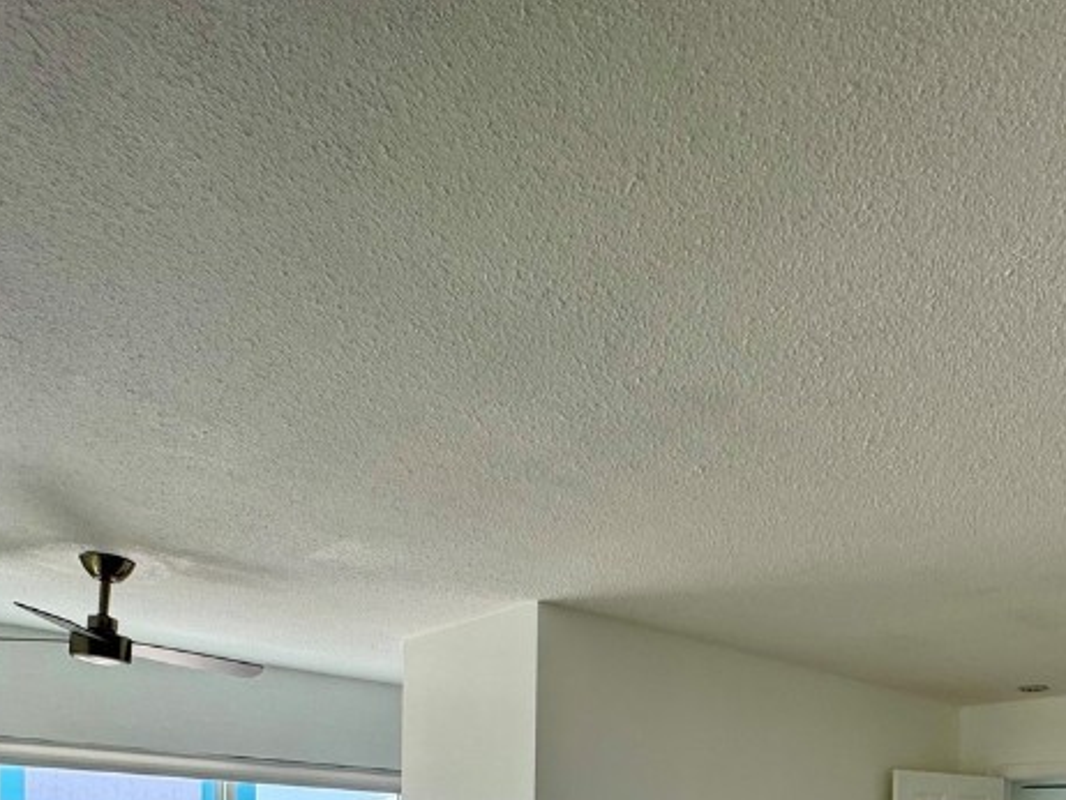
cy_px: 876
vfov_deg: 38.0
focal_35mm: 31
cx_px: 741
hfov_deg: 56.6
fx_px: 955
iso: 40
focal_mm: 2.22
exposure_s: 1/210
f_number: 2.2
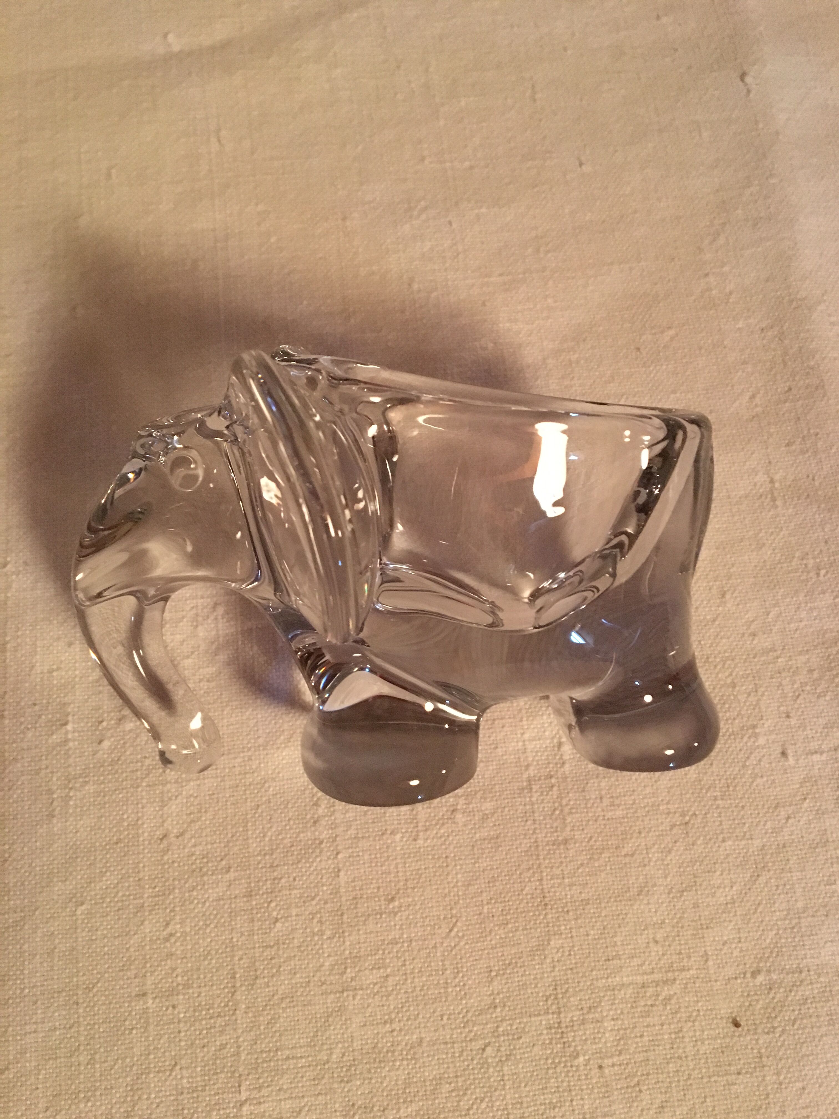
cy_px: 560
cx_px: 420
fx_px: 937
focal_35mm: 29
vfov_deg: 61.7
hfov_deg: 48.2
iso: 320
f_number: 2.2
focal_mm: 4.15
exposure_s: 1/17
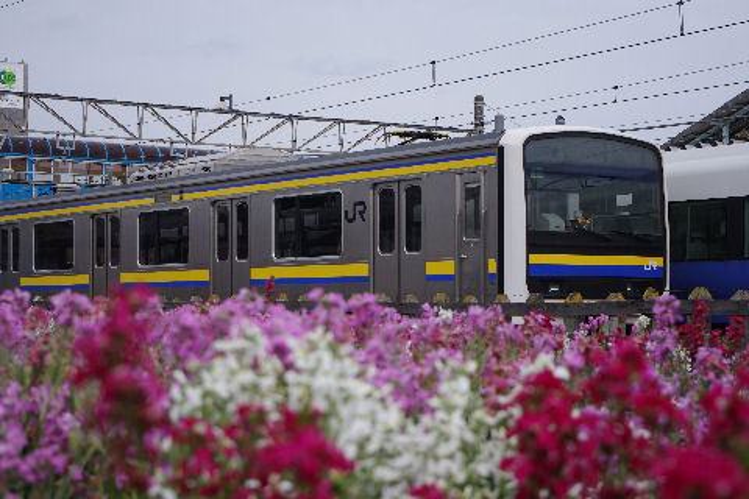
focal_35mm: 82
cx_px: 374
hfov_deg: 24.8
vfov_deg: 16.7
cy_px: 250
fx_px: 1706
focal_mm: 55
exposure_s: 1/400
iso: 200
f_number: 6.3
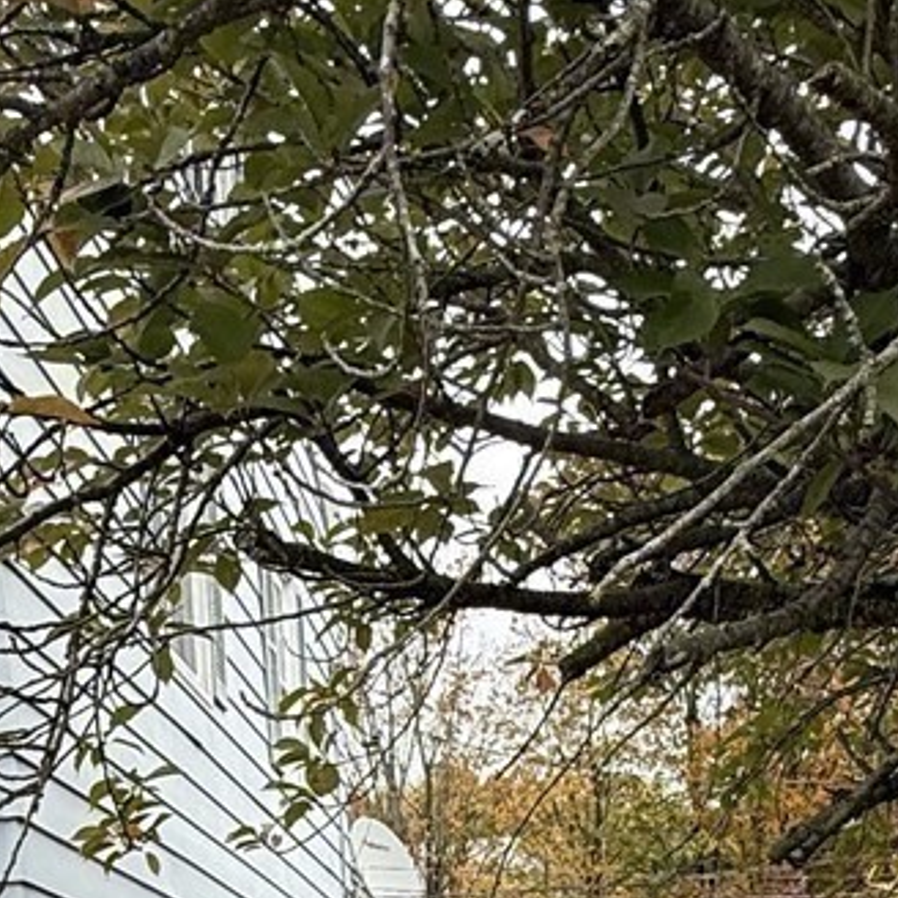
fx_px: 1702
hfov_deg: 29.5
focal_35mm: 58
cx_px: 430
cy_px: 1284
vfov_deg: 24.3
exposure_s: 1/448
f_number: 2.2
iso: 50
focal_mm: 2.22
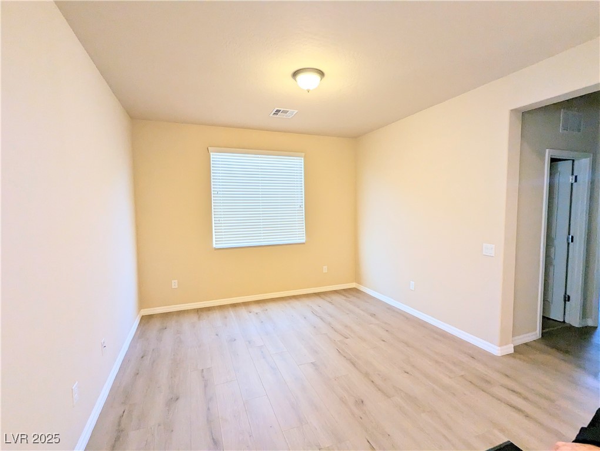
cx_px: 300
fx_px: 278
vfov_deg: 78.2
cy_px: 226
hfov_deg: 94.4
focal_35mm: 16
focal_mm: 2.35
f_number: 2.2
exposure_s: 1/120
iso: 189
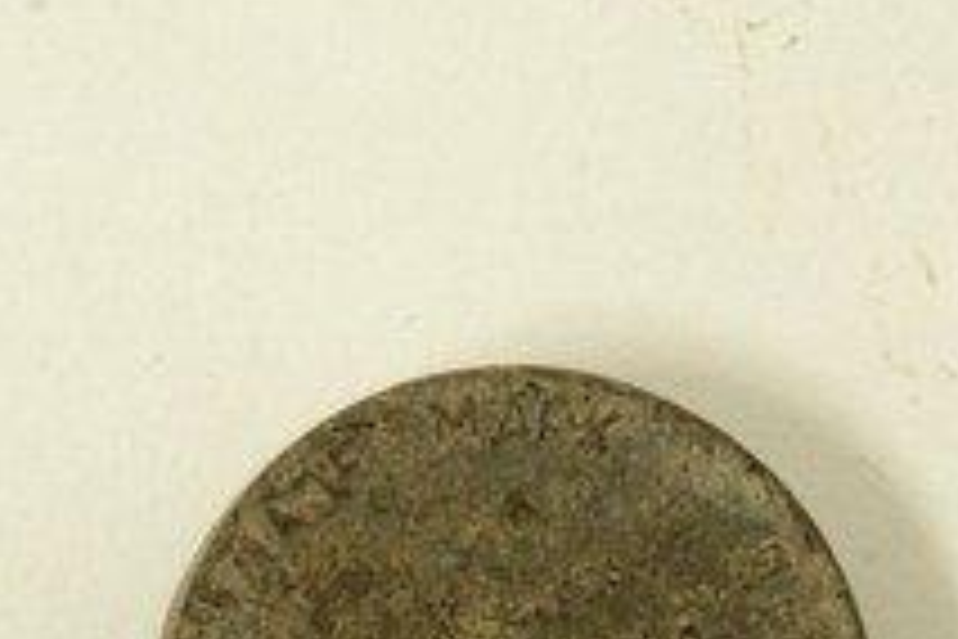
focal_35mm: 315
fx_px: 8382
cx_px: 531
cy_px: 830
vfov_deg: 4.3
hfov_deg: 6.5
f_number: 8
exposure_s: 1/10
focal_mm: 70
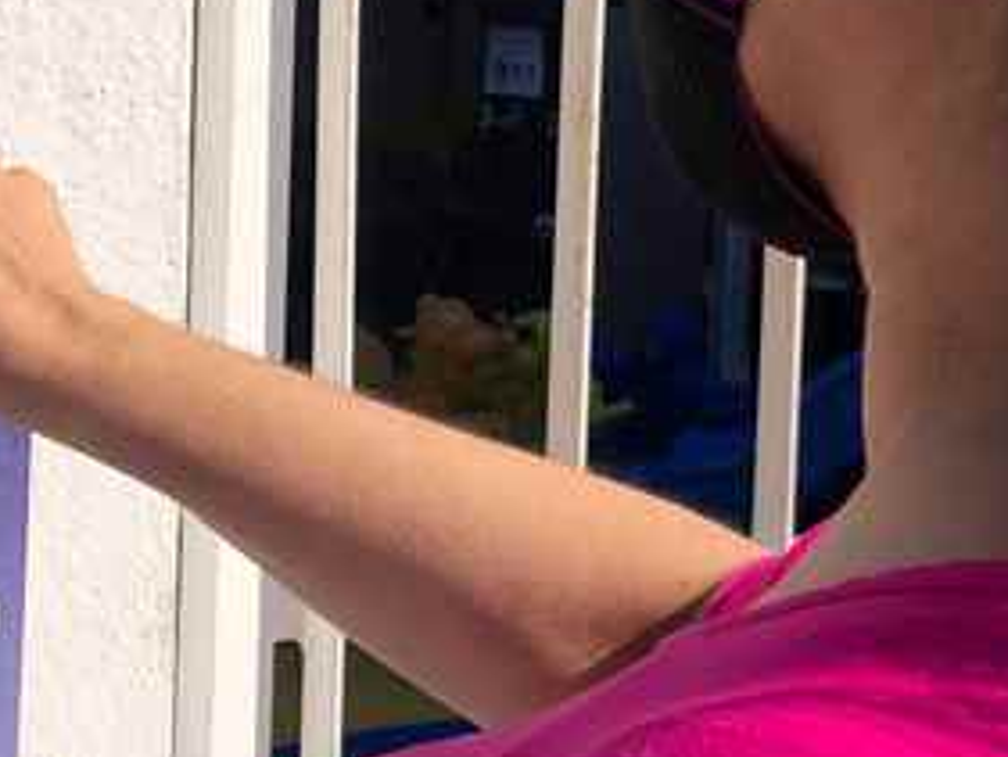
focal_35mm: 102
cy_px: 237
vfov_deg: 14.5
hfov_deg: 19.2
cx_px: 359
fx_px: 2971
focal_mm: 3.99
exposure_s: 1/2667
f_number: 1.8
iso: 25
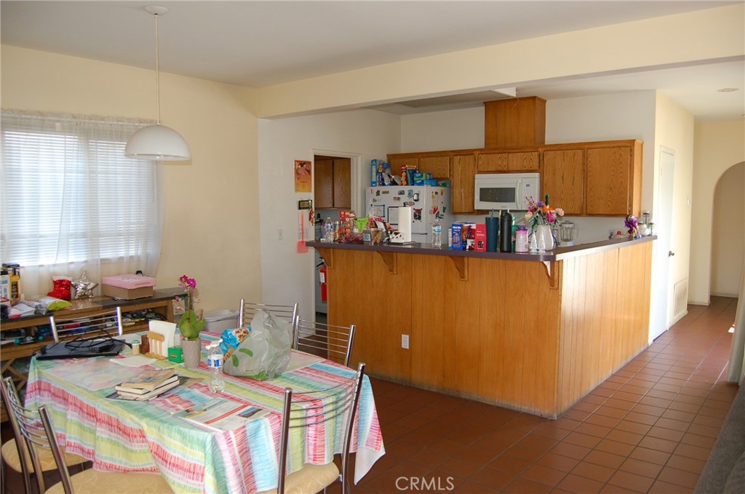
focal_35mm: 28
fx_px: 589
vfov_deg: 45.5
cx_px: 372
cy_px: 247
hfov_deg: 64.6
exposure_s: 1/60
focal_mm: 19
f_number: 3.5
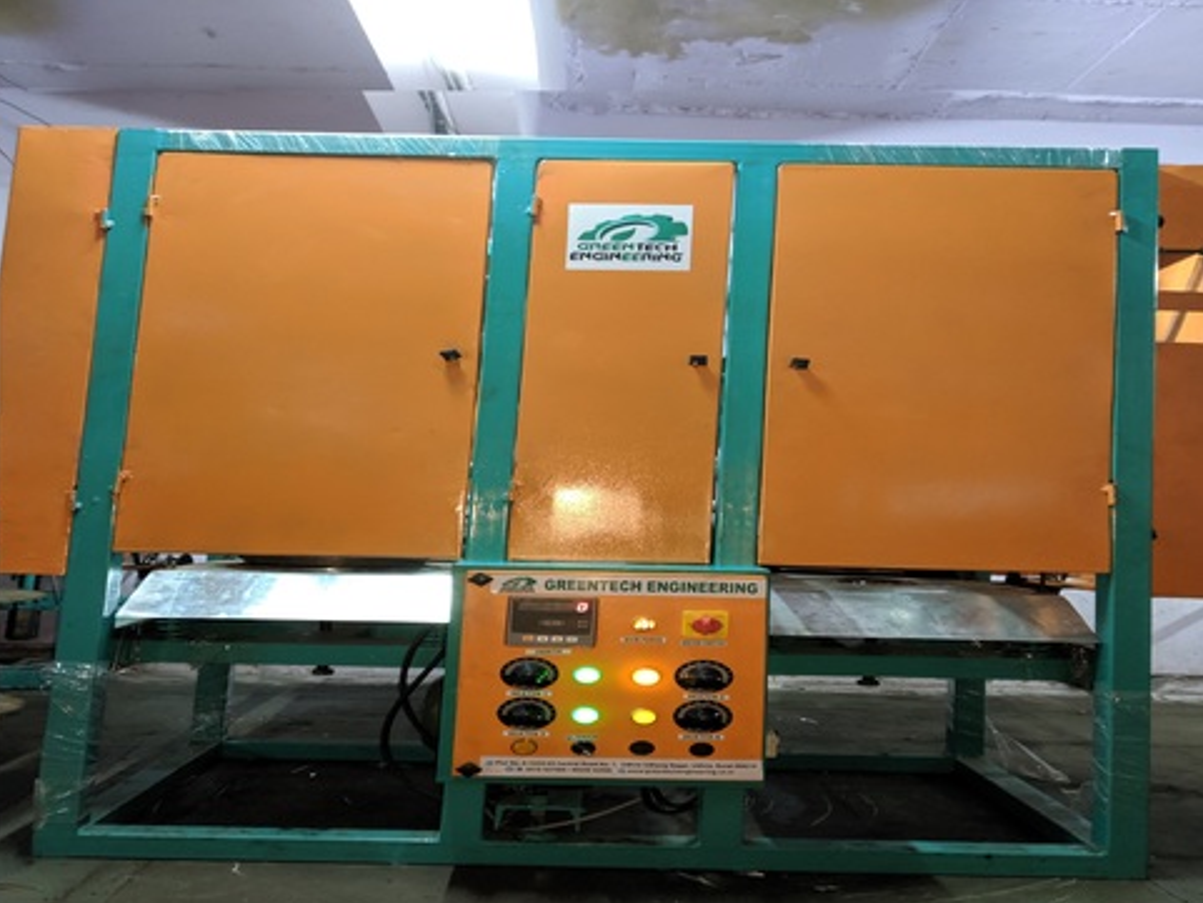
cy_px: 464
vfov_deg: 51.4
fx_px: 939
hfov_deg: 65.3
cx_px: 613
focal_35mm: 27
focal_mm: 3.81
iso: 1486
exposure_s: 1/14.3
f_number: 2.2
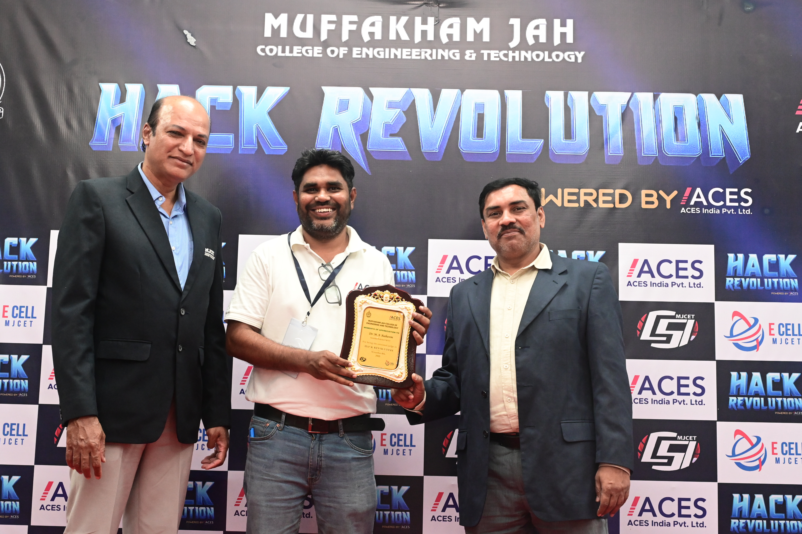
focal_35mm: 48
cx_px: 401
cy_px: 267
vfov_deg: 28.0
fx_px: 1069
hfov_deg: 41.1
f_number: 7.1
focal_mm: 48
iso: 6400
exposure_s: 1/125
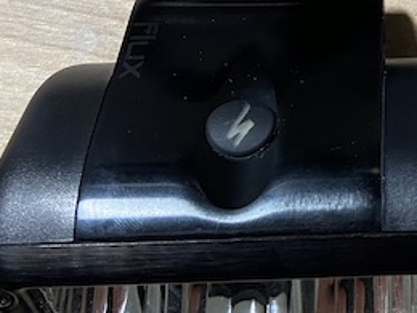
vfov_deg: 17.9
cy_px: -13
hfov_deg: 22.9
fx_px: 964
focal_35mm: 80
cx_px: 465
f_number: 1.8
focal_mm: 4.25
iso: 160
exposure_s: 1/60
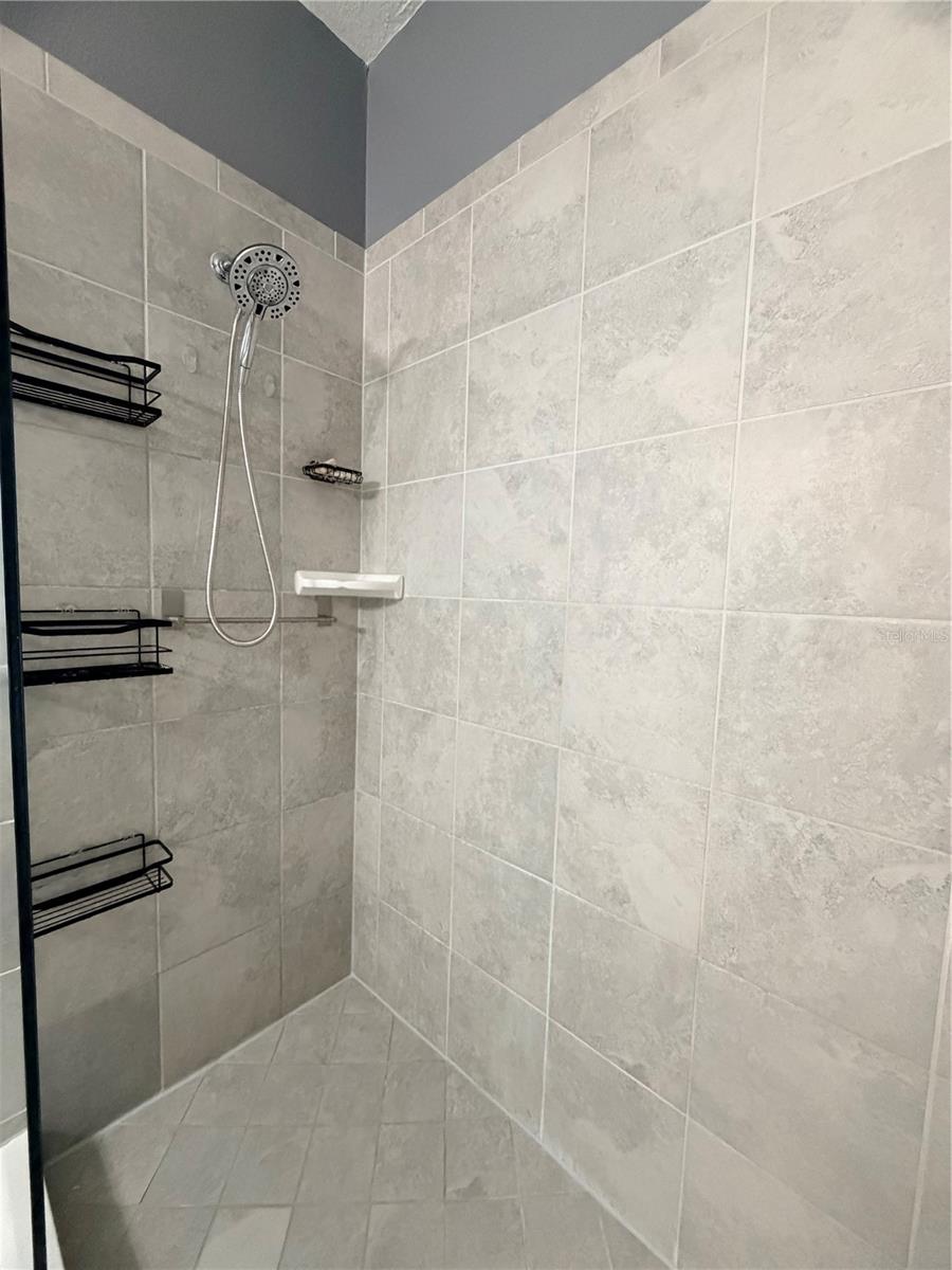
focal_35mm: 14
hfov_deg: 85.7
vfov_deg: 102.1
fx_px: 513
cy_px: 635
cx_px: 476
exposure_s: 1/60
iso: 800
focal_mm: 2.22
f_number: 2.2
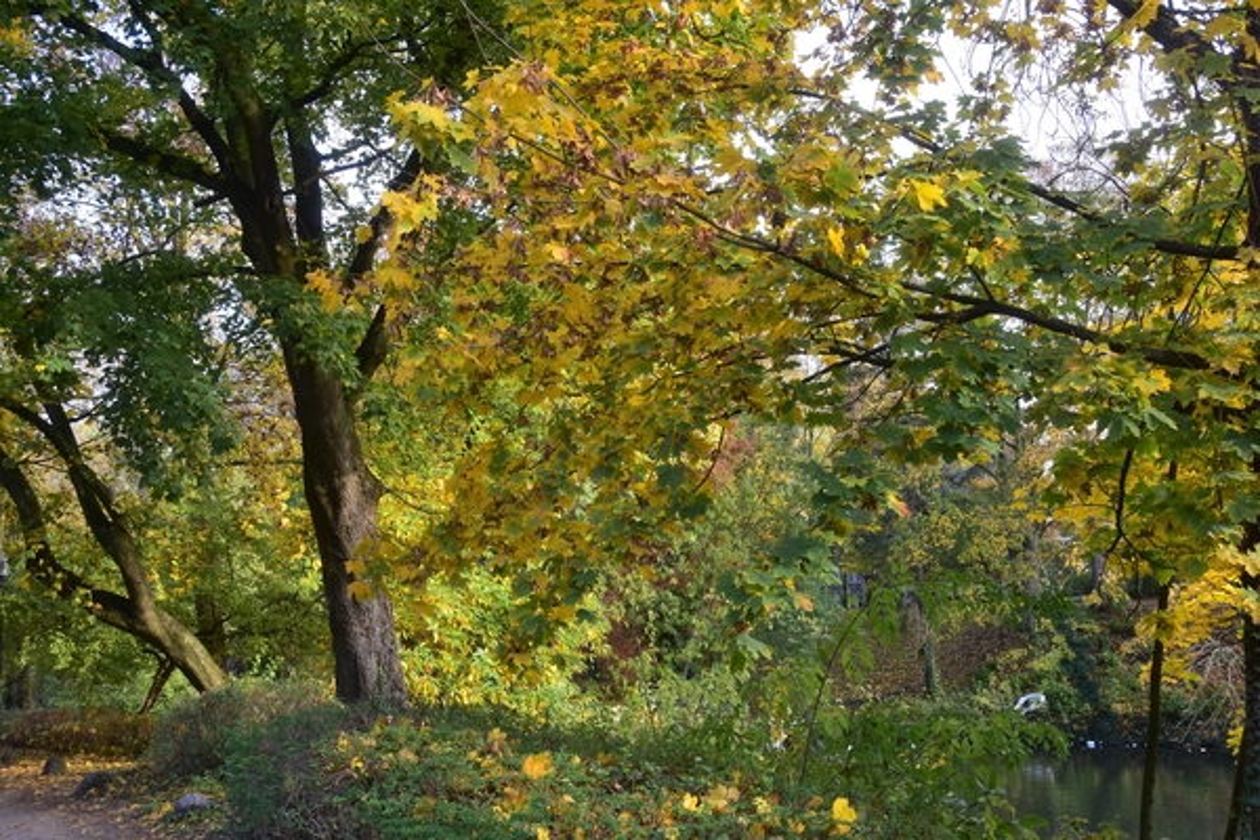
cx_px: 630
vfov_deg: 40.0
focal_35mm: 33
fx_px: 1155
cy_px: 420
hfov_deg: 57.2
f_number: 10
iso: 400
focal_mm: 22
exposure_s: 1/50
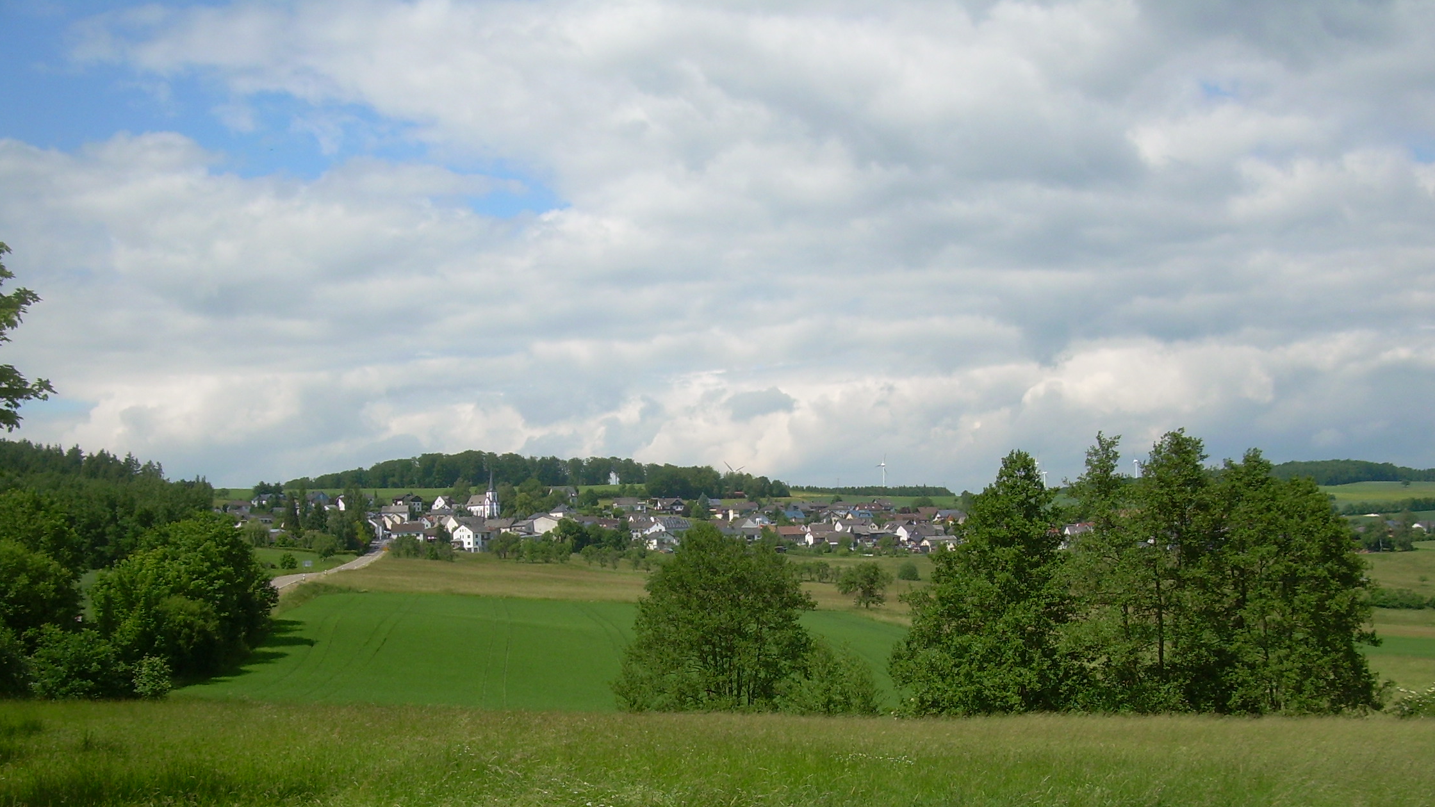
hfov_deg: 48.4
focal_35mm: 42
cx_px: 710
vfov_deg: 28.2
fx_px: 1598
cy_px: 541
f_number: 4.6
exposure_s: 1/546
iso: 50
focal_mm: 6.3
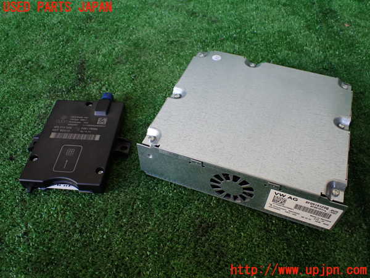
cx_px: 185
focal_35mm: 30
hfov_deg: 60.0
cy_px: 139
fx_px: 321
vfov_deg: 46.8
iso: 250
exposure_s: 1/125
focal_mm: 5.4
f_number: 2.3
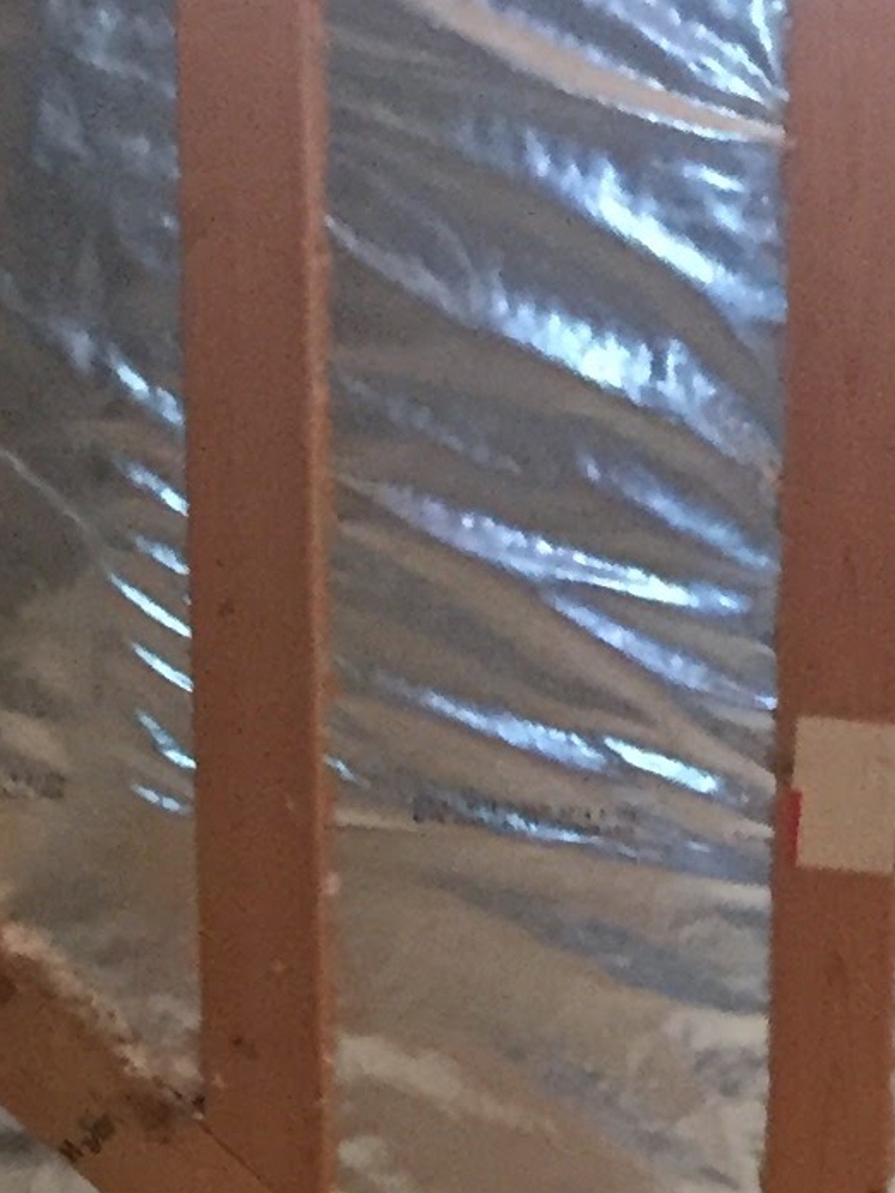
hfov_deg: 10.8
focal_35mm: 136
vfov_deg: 12.9
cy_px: 2271
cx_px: 941
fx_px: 4688
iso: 250
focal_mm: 4.15
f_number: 2.2
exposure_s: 1/15
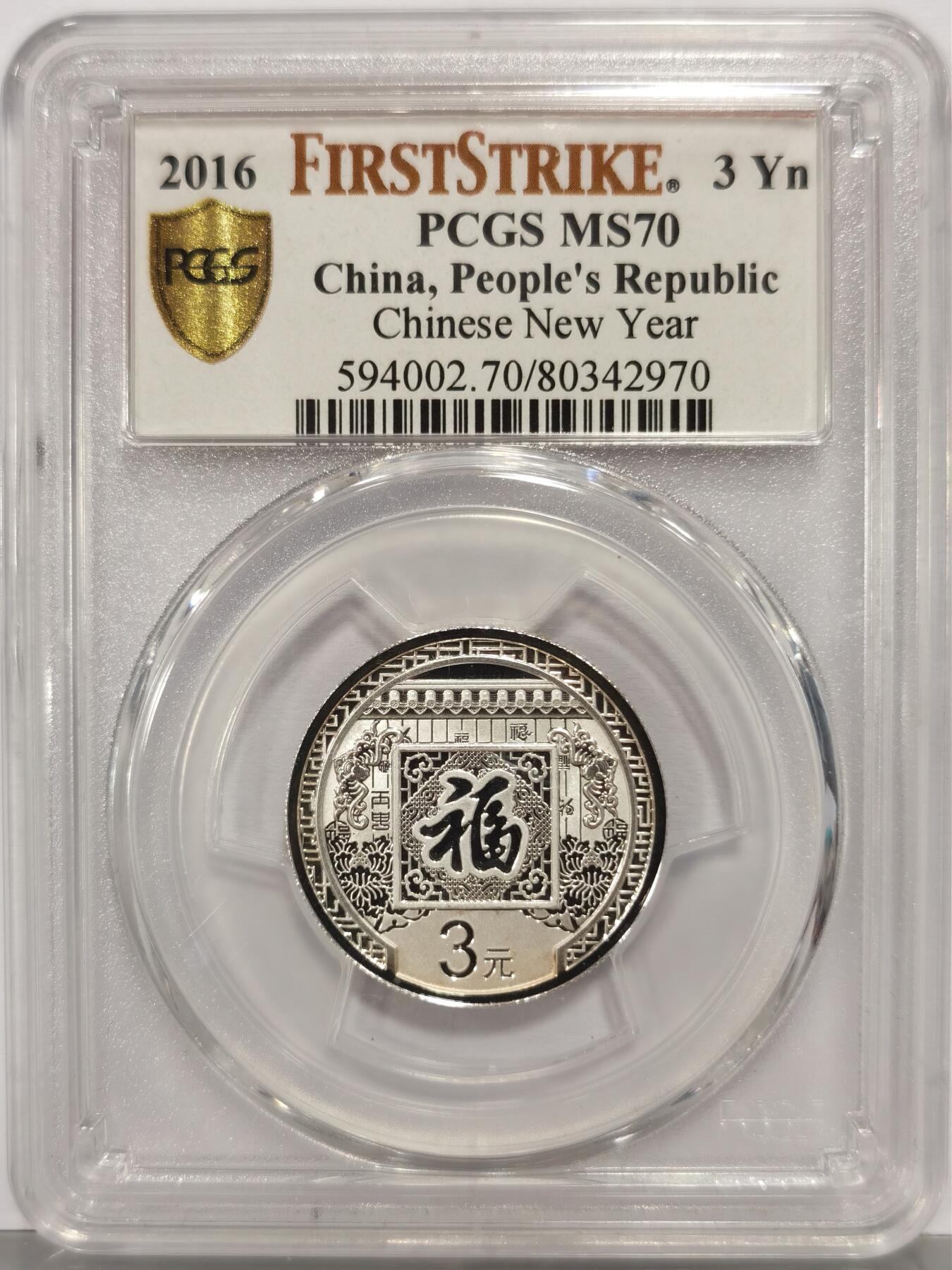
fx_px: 1980
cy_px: 635
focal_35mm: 54
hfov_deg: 27.0
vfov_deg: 35.5
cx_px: 476
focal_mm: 5.56
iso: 100
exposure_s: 1/100
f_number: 16
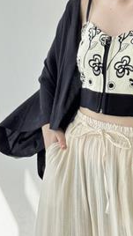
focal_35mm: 104
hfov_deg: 11.6
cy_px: 37
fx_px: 651
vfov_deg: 20.3
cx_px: 124
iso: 64
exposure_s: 1/568
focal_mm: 6.76
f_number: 1.78
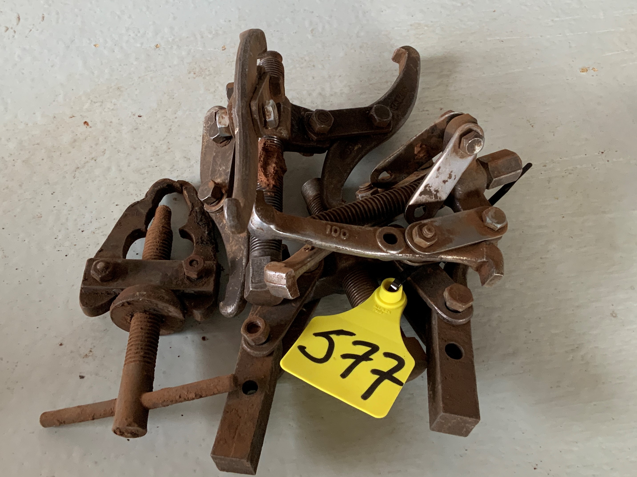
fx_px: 534
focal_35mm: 29
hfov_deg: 61.7
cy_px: 238
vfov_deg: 48.2
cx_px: 318
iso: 80
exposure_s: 1/60
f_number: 1.8
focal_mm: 3
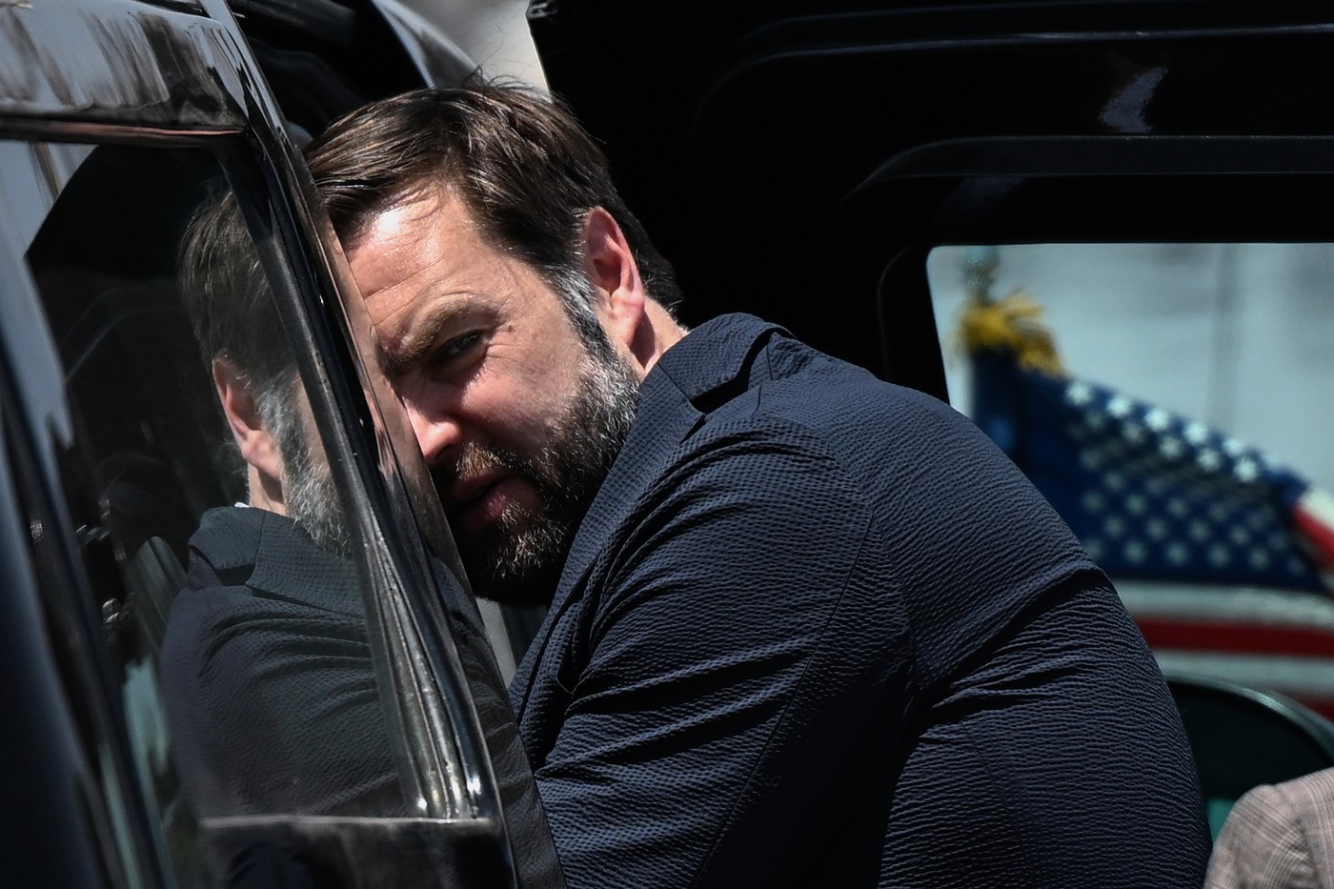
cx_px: 667
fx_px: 7410
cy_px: 444
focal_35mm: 200
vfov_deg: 6.9
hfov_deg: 10.3
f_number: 2.8
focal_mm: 200
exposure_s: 1/4000
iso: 200
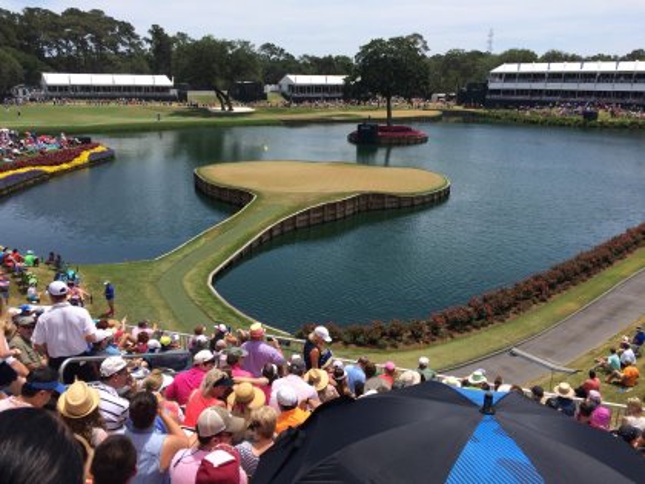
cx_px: 322
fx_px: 540
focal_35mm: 29
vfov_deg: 48.2
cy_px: 242
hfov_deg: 61.7
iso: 32
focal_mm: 4.15
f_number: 2.2
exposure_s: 1/2933
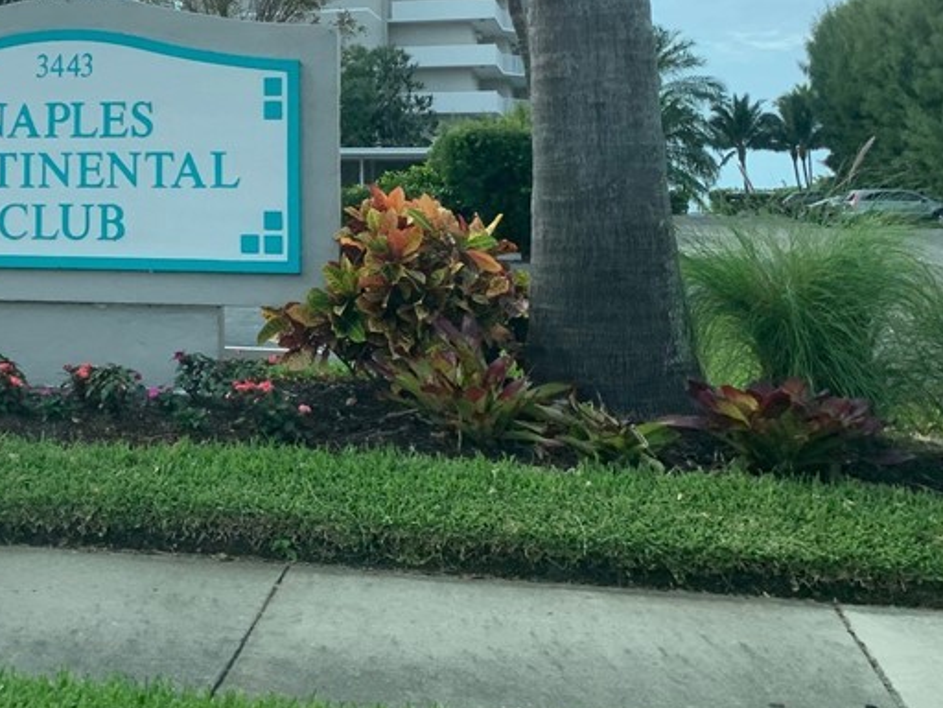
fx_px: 1417
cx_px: 122
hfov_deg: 35.0
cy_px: 111
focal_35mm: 52
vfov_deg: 27.3
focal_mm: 4.25
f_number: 1.8
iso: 25
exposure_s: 1/1266
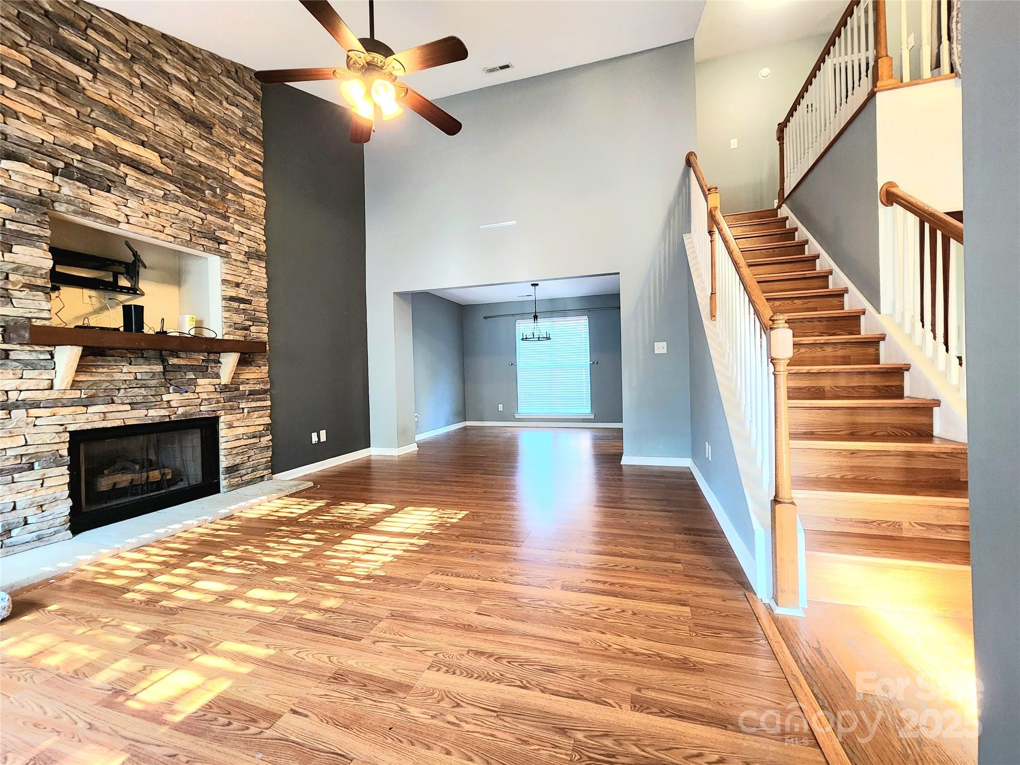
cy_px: 382
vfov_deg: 89.9
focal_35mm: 13
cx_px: 510
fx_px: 383
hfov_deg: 106.2
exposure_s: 1/40
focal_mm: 2.2
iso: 320
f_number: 2.2
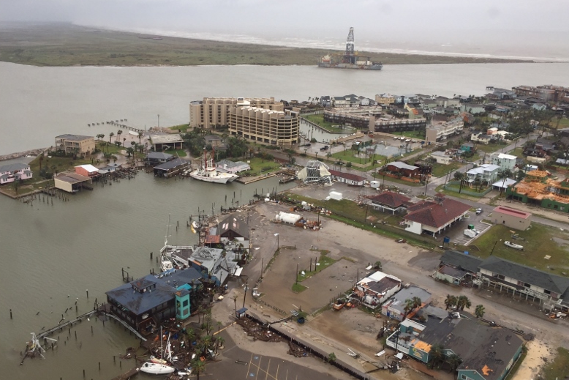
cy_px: 174
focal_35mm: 31
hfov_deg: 60.3
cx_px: 282
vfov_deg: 42.3
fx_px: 490
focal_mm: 4.15
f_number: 2.2
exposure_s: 1/347
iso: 32
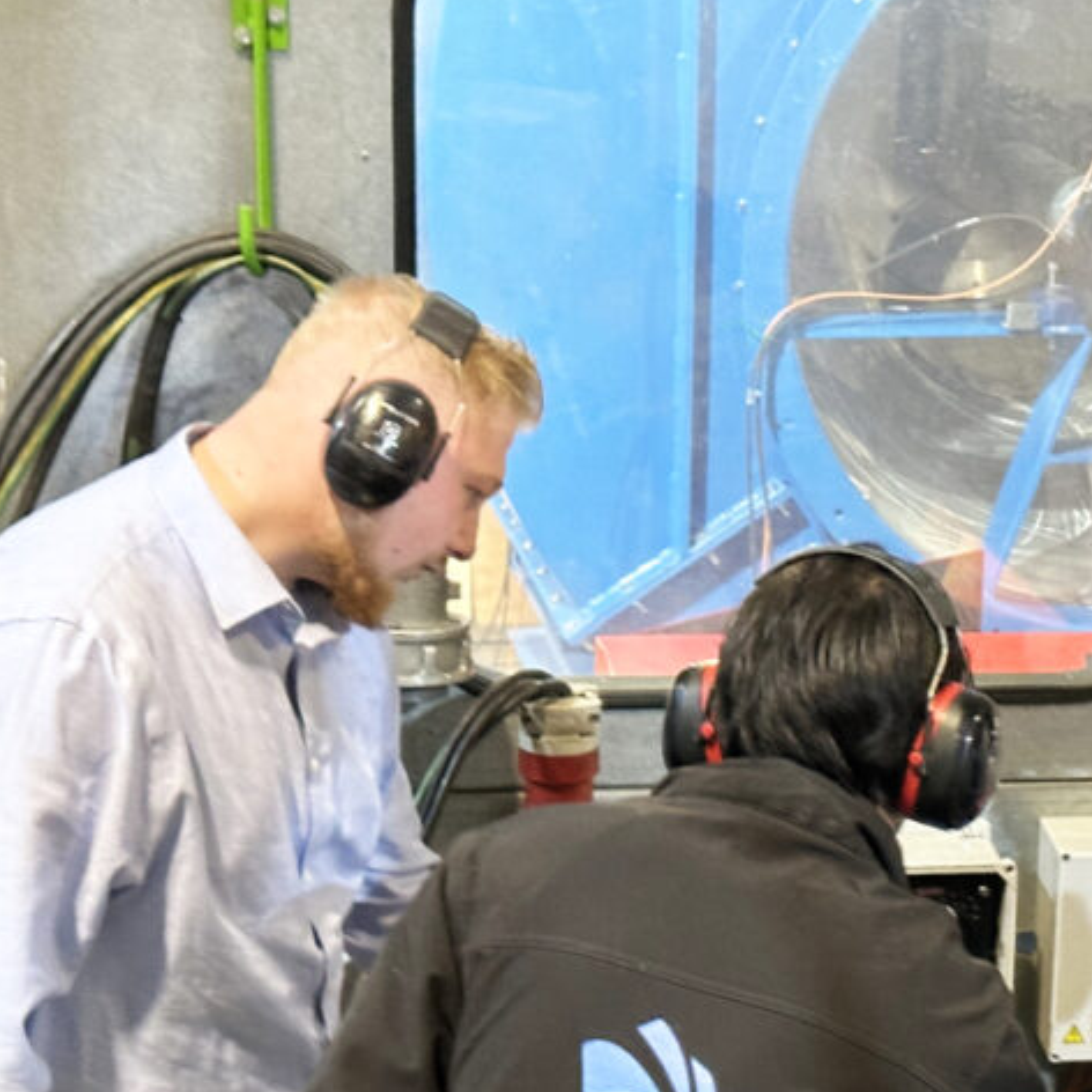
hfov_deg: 18.7
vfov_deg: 18.9
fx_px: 3284
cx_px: 907
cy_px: 620
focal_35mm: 92
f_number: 1.8
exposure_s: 1/33
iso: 400
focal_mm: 6.9
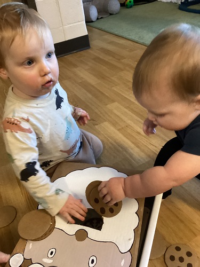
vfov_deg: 58.4
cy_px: 134
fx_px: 239
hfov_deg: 45.4
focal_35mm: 31
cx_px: 100
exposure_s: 1/33
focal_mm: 3.3
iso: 320
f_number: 2.4
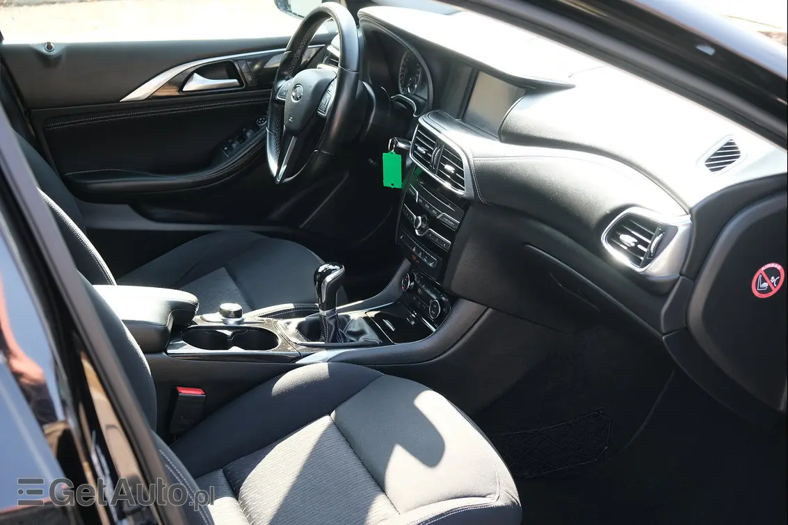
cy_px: 262
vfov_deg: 27.5
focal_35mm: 49
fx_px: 1072
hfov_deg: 40.3
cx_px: 394
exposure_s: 1/80
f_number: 4
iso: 320
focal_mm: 32.9
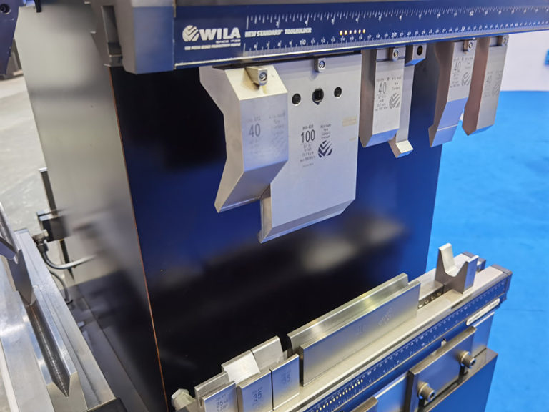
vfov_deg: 51.4
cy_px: 206
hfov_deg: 65.3
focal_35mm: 27
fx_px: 428
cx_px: 274
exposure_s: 1/50
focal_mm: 6.71
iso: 125
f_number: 1.9
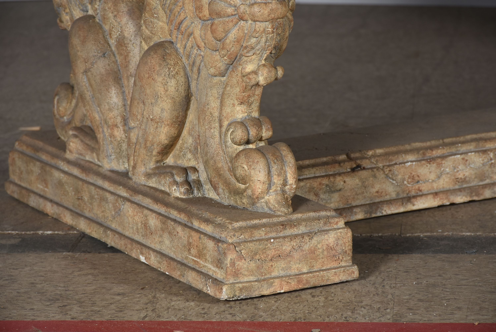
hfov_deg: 12.2
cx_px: 248
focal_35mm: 168
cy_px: 166
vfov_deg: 8.2
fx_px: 2316
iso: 200
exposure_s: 1/80
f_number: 9
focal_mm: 112
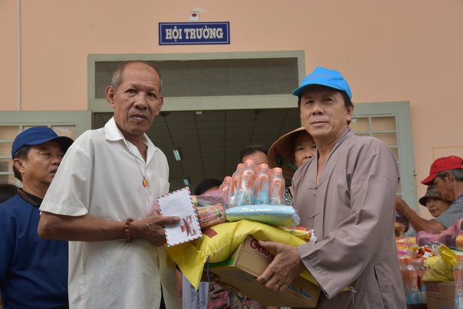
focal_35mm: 50
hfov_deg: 39.6
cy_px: 154
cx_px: 232
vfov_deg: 27.0
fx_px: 643
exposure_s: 1/250
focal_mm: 50
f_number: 8
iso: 320
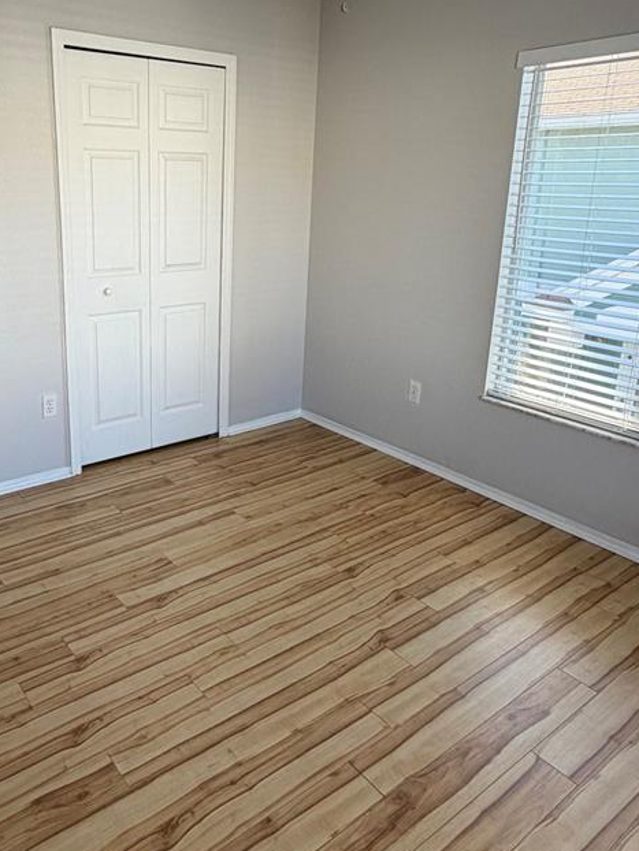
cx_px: 218
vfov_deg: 64.9
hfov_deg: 50.5
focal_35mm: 27
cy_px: 357
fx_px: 664
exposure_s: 1/121
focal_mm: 2.22
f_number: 2.2
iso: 64
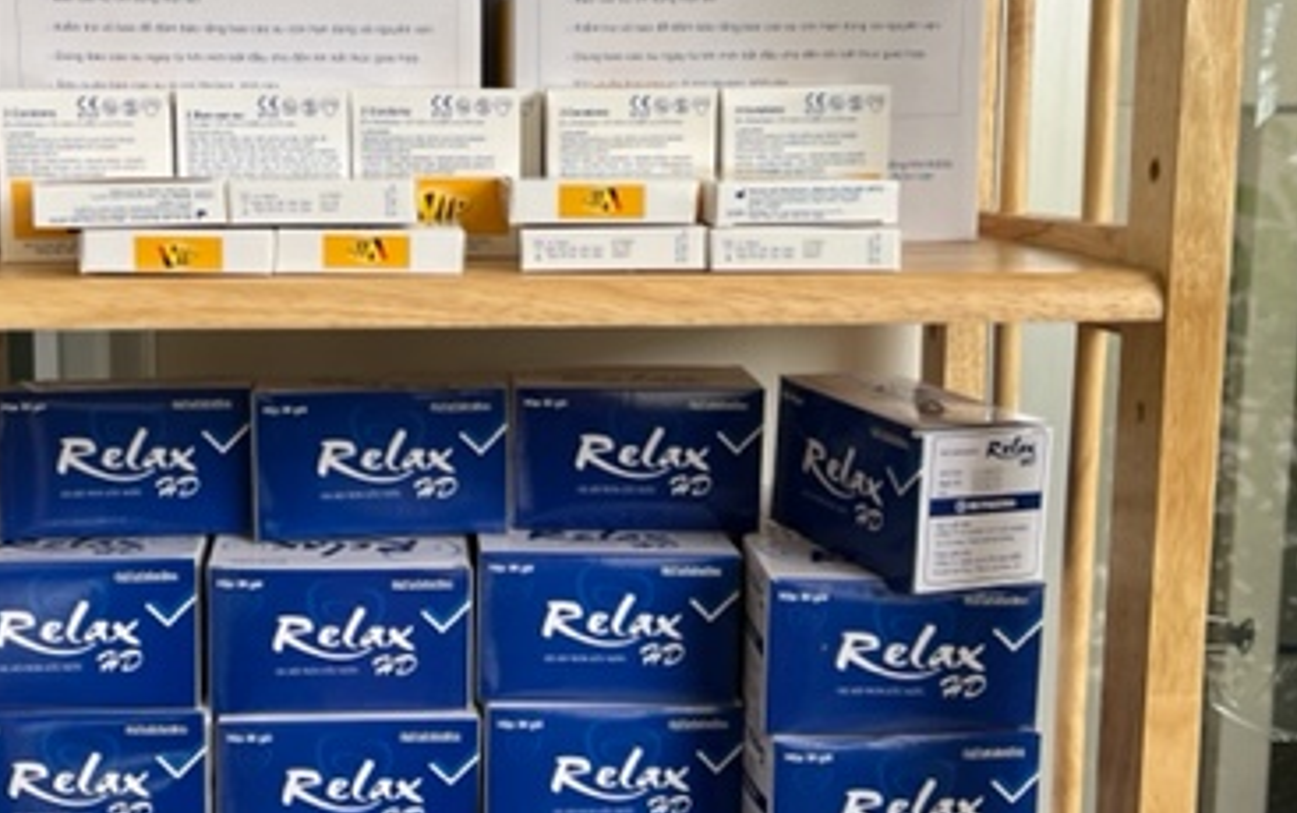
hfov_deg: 41.5
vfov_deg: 26.9
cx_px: 477
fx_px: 1698
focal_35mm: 48
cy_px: 371
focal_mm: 5.1
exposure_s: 1/450
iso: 50
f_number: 1.6
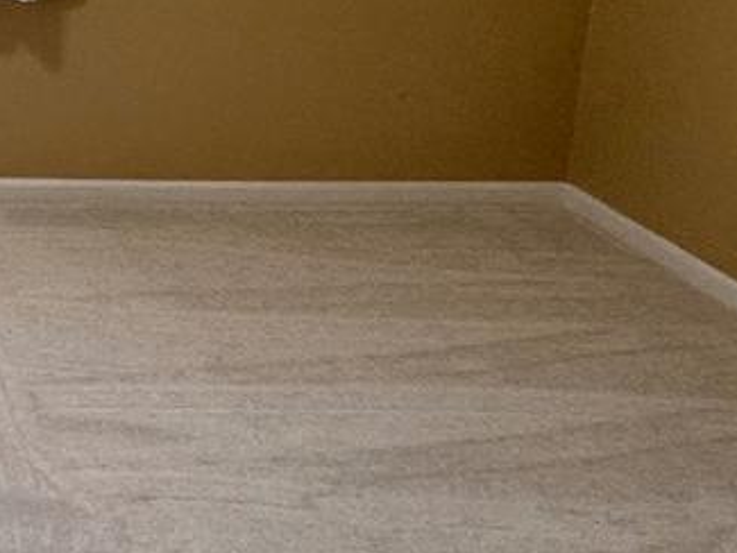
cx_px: -243
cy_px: -68
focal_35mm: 62
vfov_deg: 22.2
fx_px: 1321
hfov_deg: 26.2
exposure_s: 1/120
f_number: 2.2
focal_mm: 2.22
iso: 200
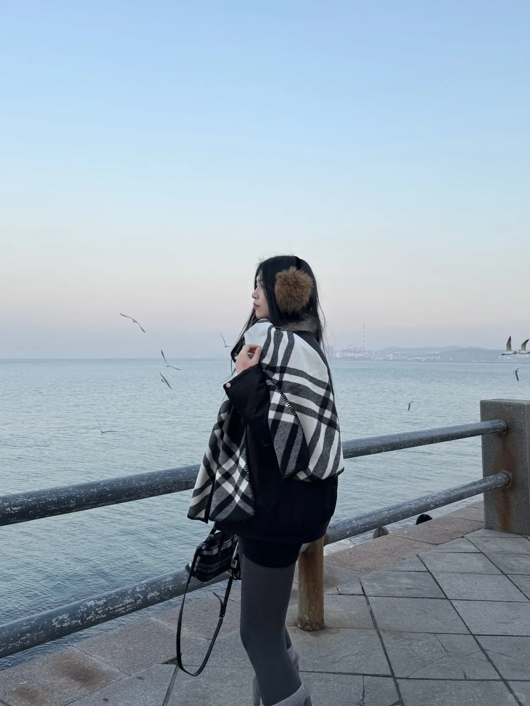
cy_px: 353
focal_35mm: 24
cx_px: 265
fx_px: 490
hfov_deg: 56.8
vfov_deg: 71.6
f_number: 1.78
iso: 80
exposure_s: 1/1032
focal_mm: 6.76
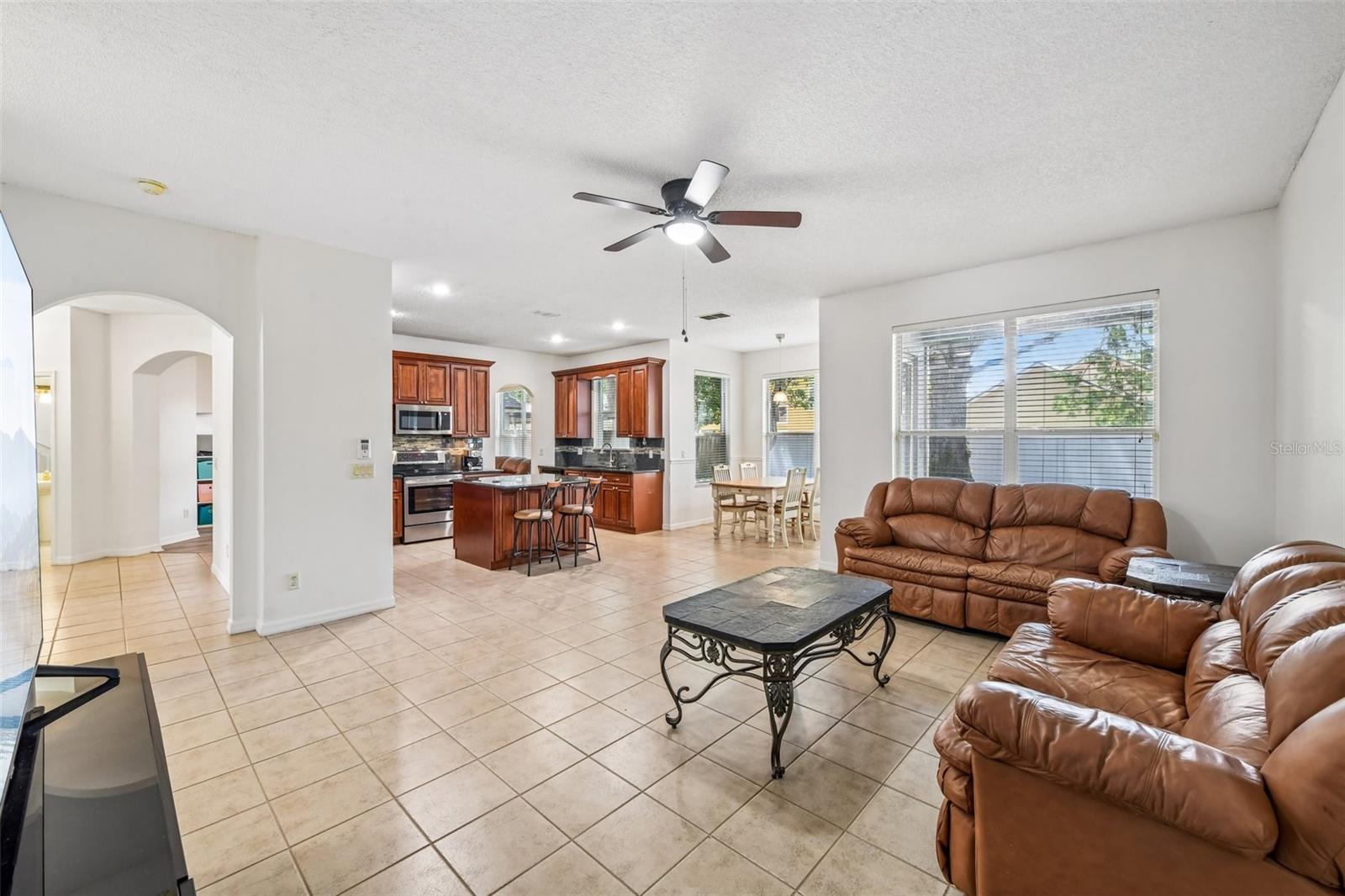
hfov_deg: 104.3
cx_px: 672
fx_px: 523
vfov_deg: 81.2
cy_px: 448
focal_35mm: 14
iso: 400
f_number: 8
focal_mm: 14
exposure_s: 1/4
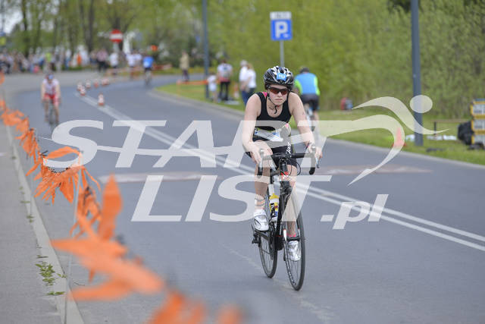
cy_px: 162
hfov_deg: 11.1
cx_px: 242
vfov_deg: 7.4
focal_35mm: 185
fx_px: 2493
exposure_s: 1/2500
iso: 400
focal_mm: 185
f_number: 4
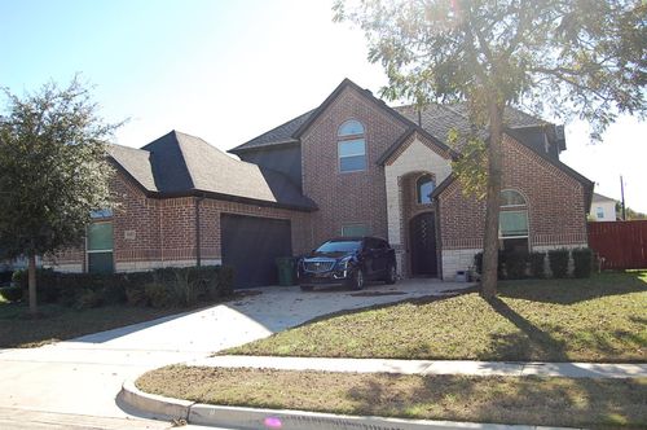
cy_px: 215
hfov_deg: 57.3
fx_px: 592
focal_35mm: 33
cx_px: 324
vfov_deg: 39.9
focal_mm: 22
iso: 250
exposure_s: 1/500
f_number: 5.6
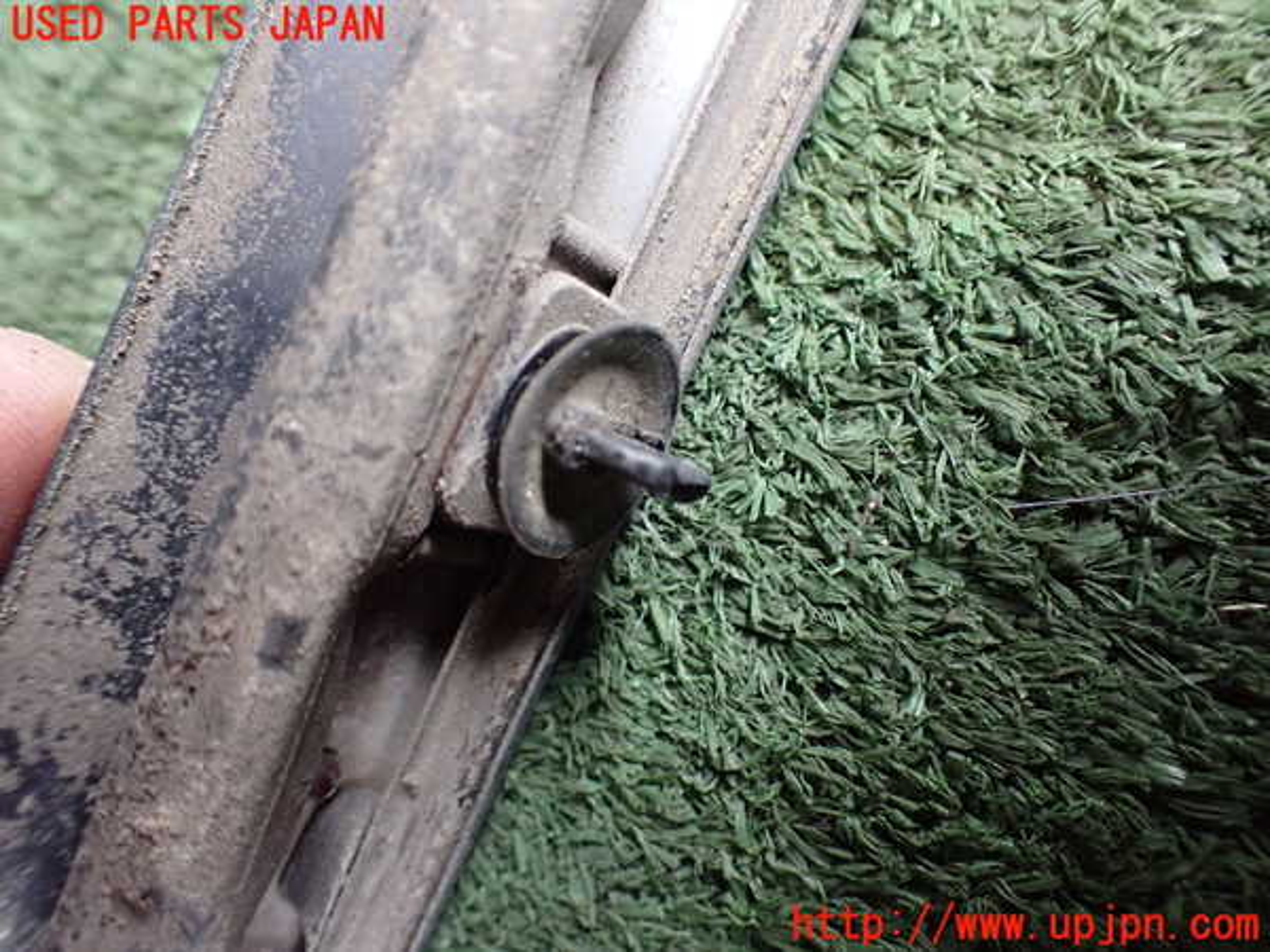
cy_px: 476
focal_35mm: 30
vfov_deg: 46.8
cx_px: 635
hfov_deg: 60.0
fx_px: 1101
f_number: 2.3
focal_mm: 5.4
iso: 800
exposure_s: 1/100
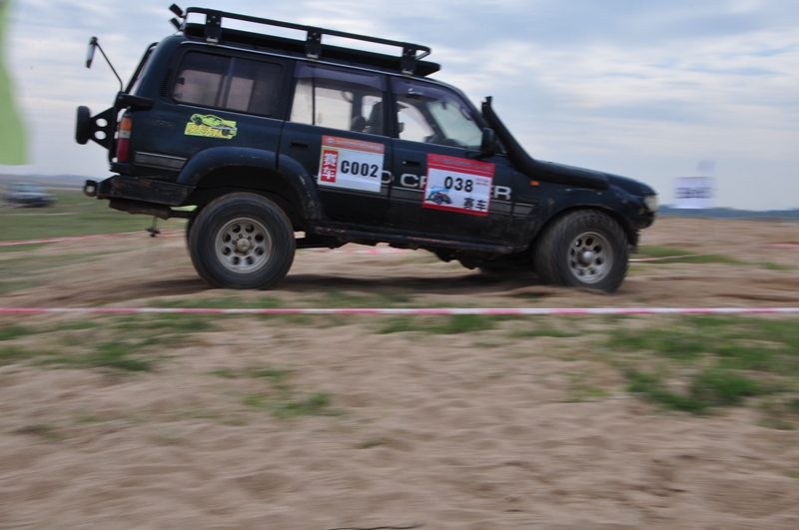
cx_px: 400
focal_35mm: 48
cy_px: 265
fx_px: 1064
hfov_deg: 41.2
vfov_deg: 28.0
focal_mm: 32
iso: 250
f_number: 22
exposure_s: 1/60
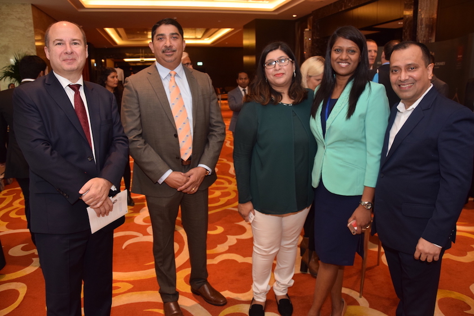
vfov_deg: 47.9
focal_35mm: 27
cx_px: 237
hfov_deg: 67.4
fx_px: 355
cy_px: 158
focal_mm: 18
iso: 500
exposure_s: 1/40
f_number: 5
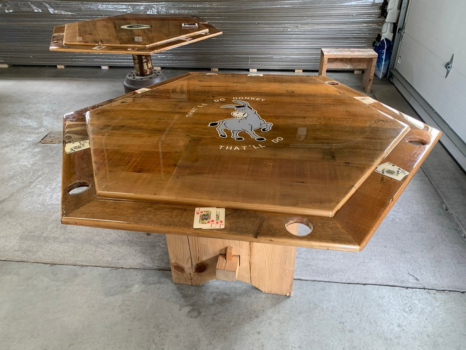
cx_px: 233
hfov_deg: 67.3
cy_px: 175
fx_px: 350
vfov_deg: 53.1
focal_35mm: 26
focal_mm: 4.25
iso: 160
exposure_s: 1/60
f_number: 1.8
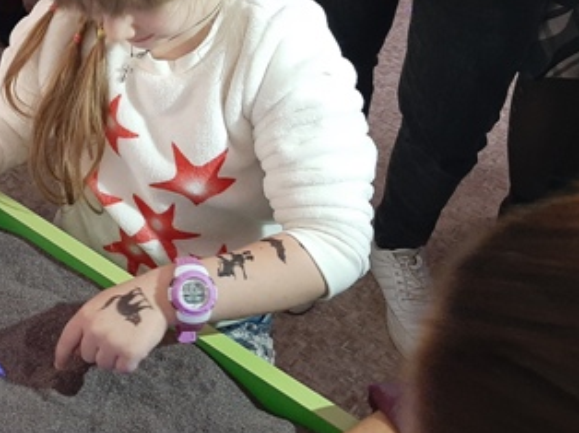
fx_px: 886
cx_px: 79
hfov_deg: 34.5
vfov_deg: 27.2
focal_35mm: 53
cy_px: 118
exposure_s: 1/25
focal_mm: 3.93
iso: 250
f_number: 1.7
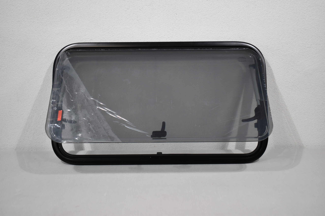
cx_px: 162
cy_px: 108
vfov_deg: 28.9
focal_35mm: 46
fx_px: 420
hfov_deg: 42.3
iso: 800
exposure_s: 1/200
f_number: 4.2
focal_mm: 31
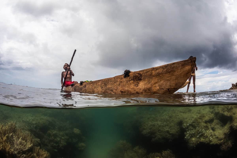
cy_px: 79
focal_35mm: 16
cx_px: 118
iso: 500
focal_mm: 16
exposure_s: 1/320
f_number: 22
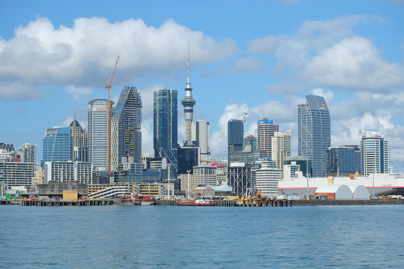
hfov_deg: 24.5
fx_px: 931
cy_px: 134
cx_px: 202
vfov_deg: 16.5
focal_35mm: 83
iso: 400
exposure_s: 1/2700
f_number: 5.6
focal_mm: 55
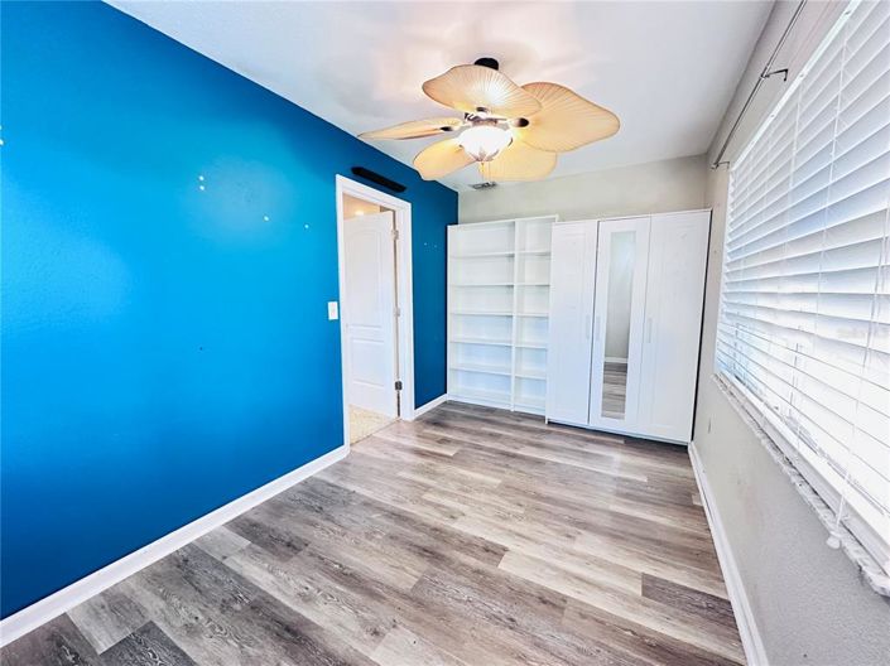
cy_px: 333
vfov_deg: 85.6
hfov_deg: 102.1
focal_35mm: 14
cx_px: 445
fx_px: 360
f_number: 2.2
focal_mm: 2.22
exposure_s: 1/40
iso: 1000
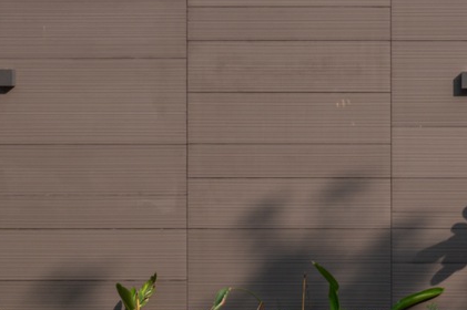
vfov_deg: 6.4
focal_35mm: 209
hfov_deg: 9.0
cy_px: -294
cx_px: 1080
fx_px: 2709
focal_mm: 44
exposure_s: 1/13
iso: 125
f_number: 22
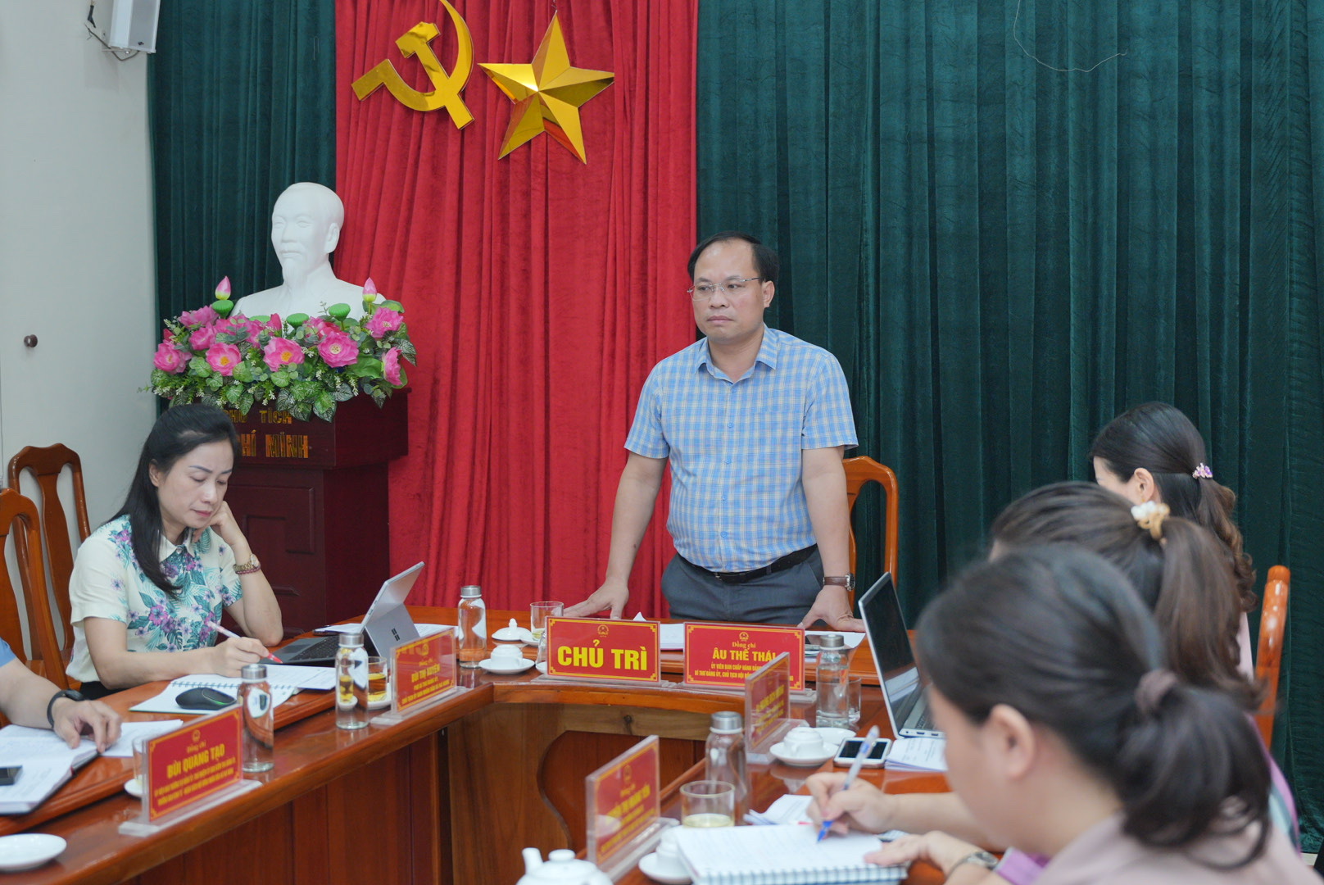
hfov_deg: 42.7
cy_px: 442
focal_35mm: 46
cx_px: 662
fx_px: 1693
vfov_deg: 29.3
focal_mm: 31
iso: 1000
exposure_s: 1/320
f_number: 2.8
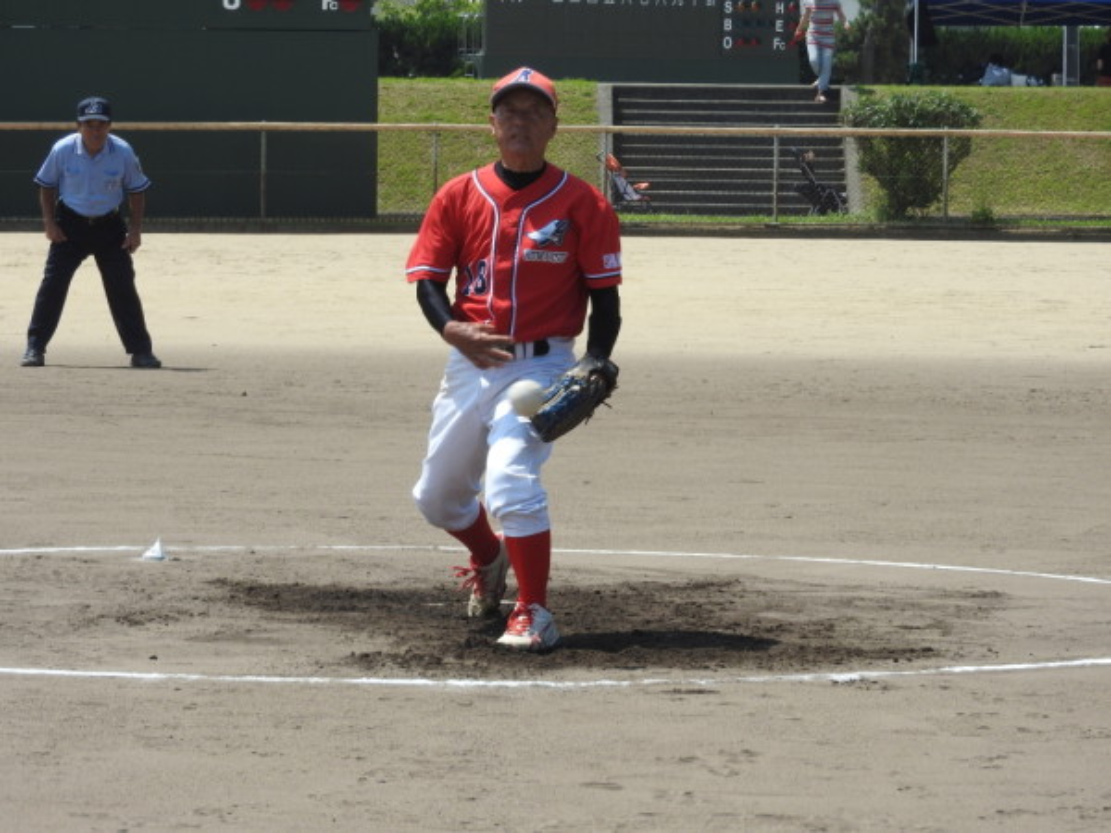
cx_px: 556
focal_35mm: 200
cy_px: 416
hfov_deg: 9.9
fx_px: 6419
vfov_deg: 7.4
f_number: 5.3
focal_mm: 35.8
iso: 100
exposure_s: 1/500
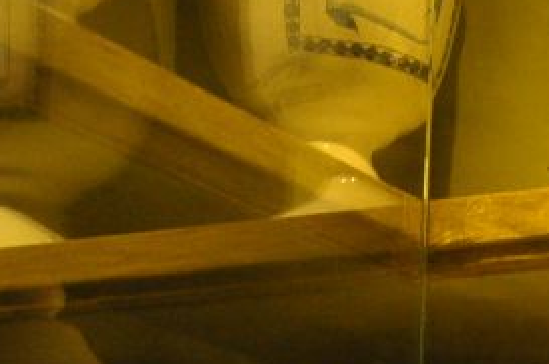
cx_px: 837
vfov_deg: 7.4
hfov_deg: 11.0
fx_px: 2740
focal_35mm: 180
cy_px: 593
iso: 1600
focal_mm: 32
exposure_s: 1/20
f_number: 4
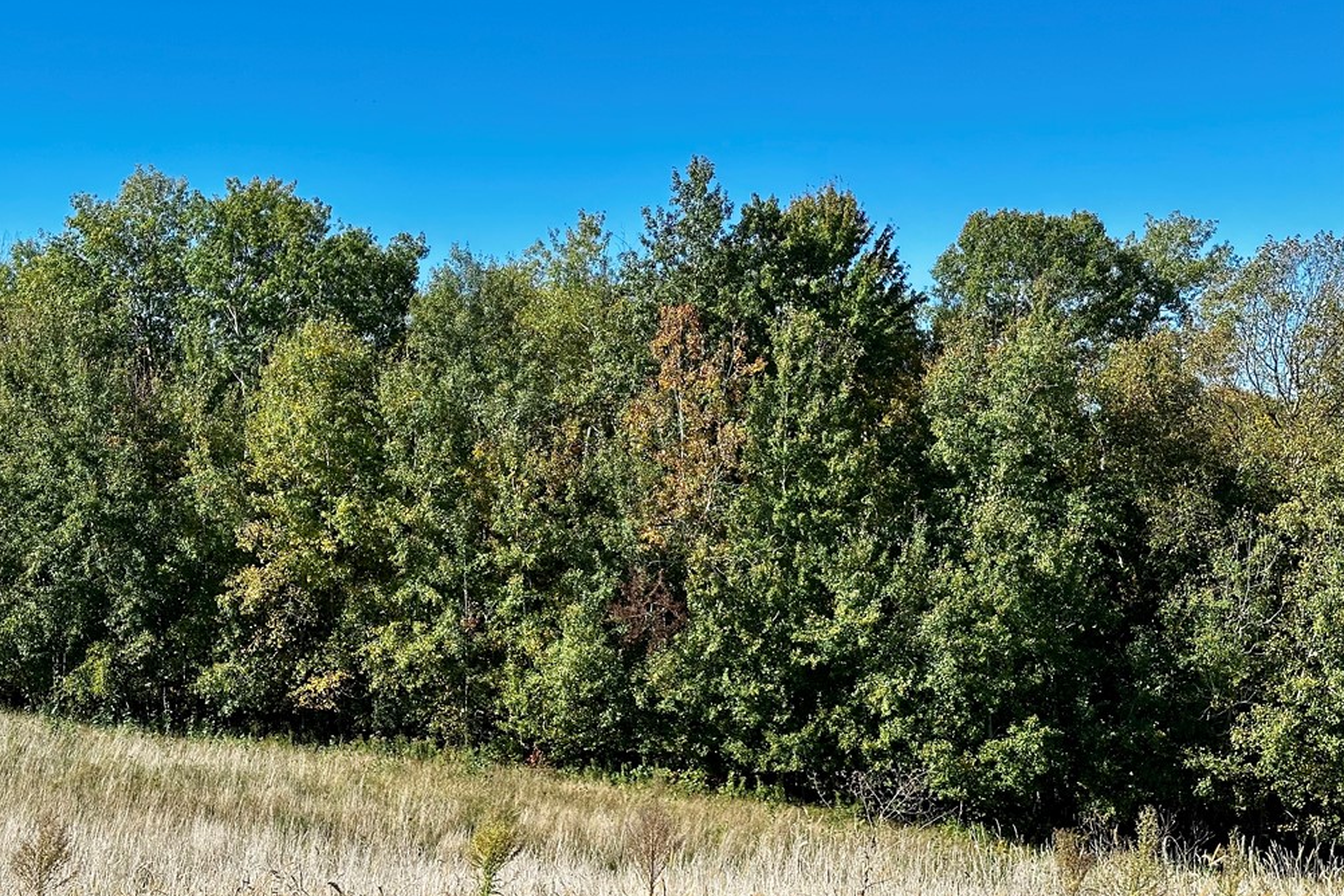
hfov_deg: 38.9
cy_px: 443
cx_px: 664
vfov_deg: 26.5
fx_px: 1904
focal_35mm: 51
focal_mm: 6.86
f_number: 1.78
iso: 64
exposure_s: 1/2252
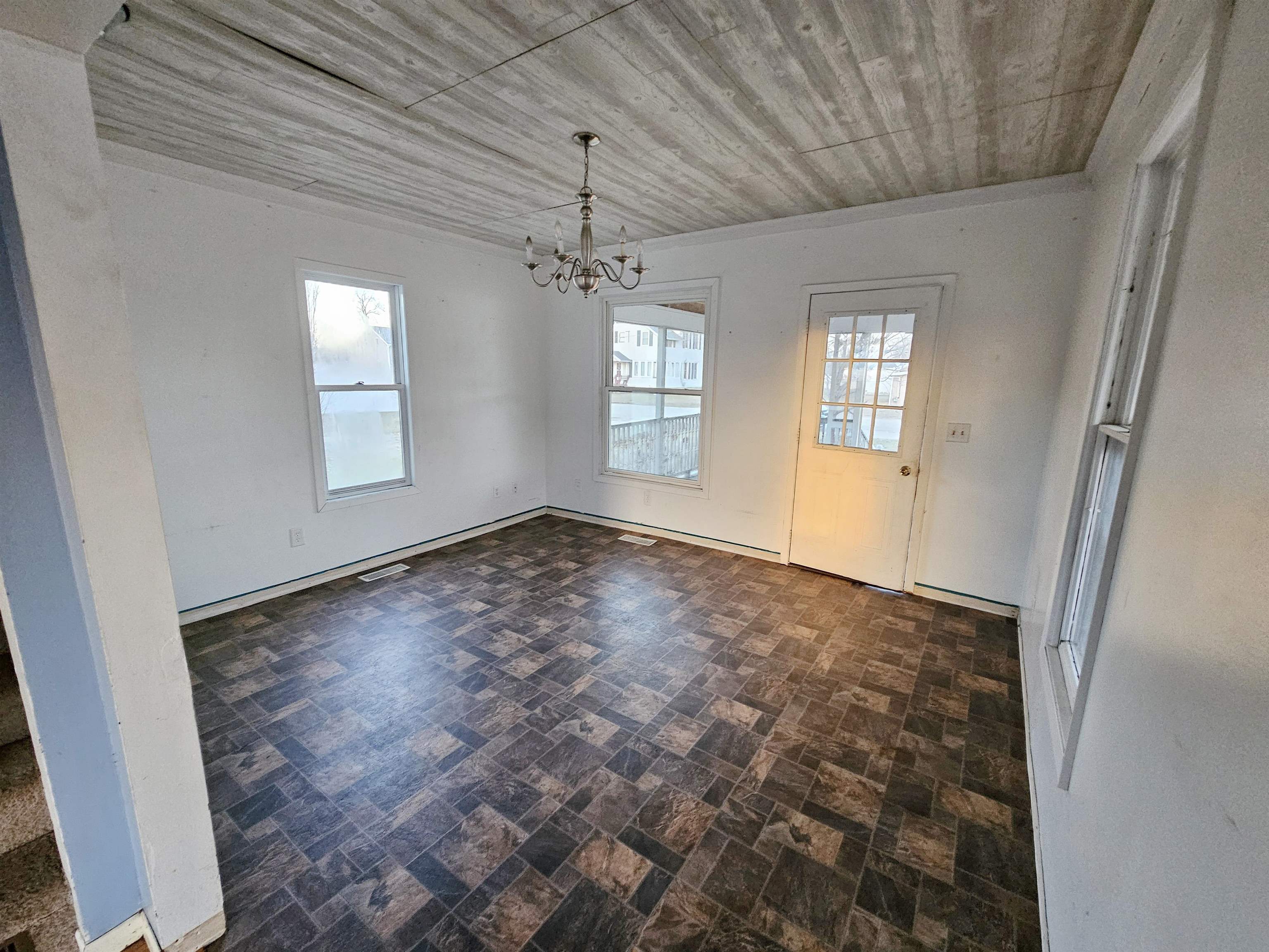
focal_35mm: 13
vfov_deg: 89.9
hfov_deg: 106.2
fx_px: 477
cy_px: 476
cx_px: 634
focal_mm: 2.2
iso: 500
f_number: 2.2
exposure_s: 1/30
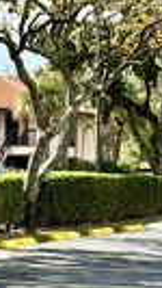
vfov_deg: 12.8
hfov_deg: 7.2
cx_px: -16
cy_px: 221
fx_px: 1281
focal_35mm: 168
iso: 100
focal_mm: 6.76
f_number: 1.78
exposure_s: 1/3891
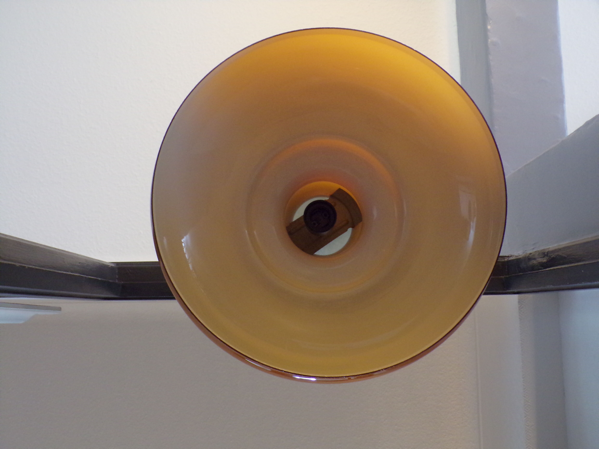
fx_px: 640
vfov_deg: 38.7
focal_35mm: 37
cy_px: 224
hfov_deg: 50.1
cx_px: 300
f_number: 3.3
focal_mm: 6.6
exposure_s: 1/17
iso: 357
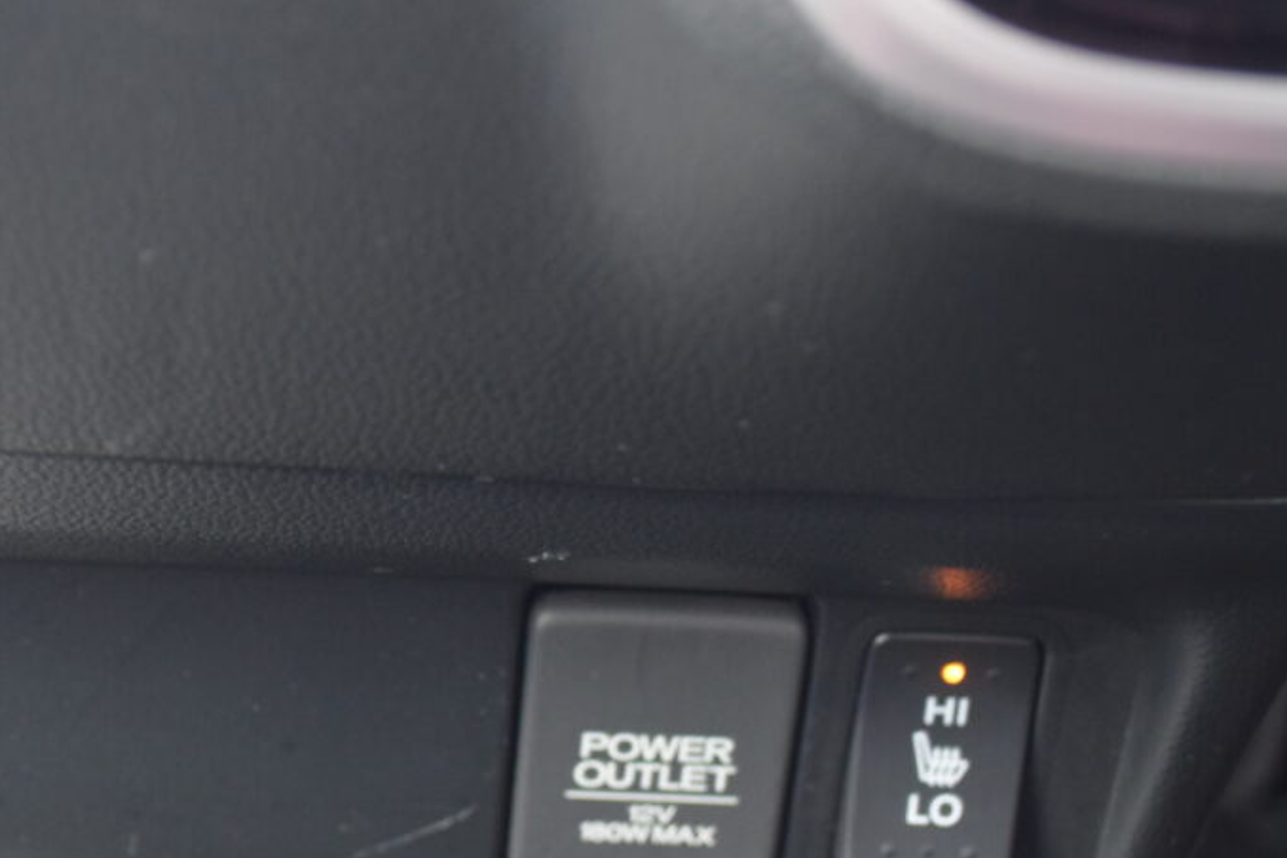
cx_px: 382
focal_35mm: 86
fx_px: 3074
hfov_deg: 23.5
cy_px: 545
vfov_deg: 15.9
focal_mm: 36
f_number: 5
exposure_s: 1/25
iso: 1600
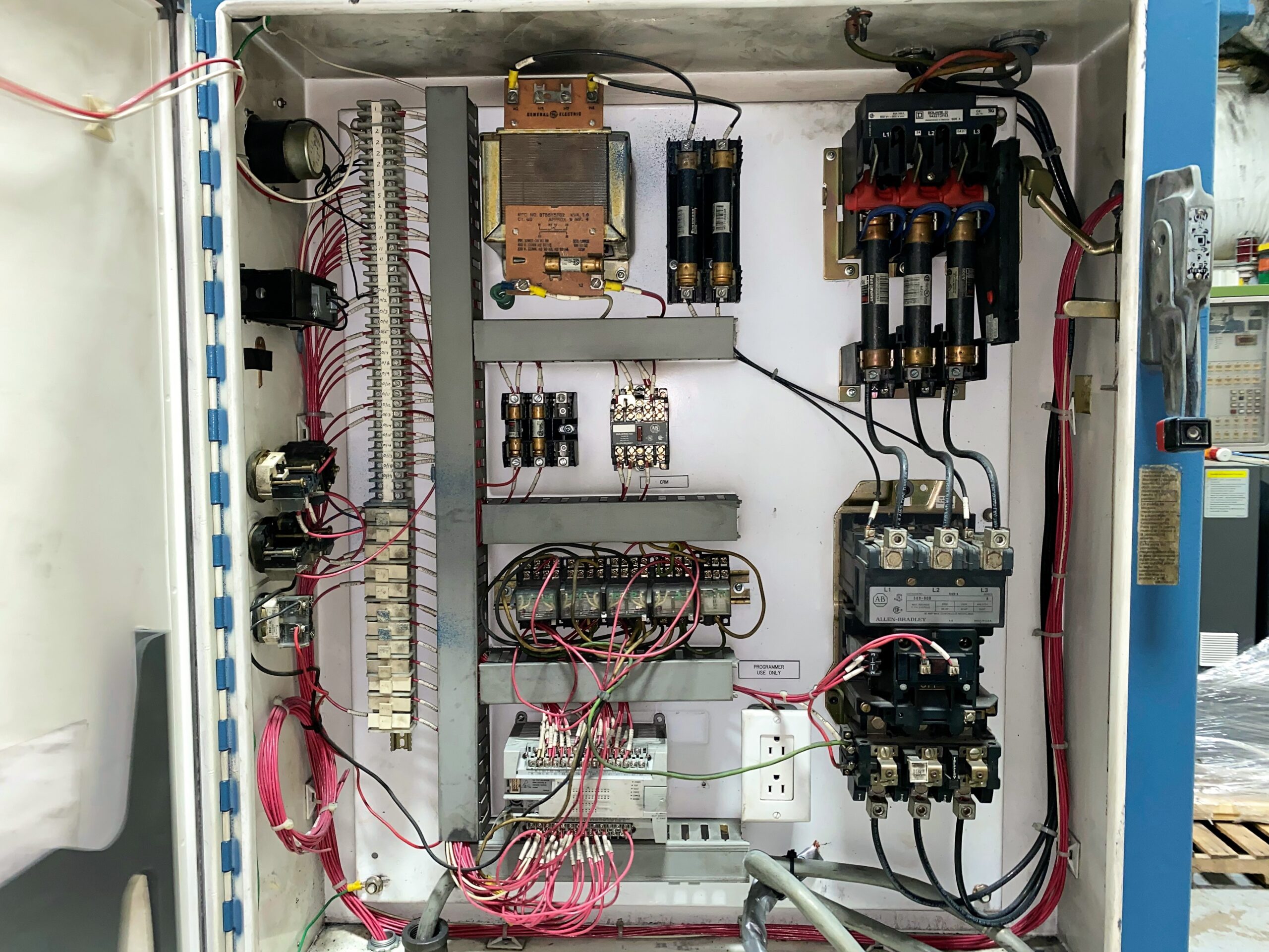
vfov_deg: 53.1
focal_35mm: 26
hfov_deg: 67.3
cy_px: 476
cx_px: 634
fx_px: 953
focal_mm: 4.25
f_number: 1.8
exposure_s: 1/12
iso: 64
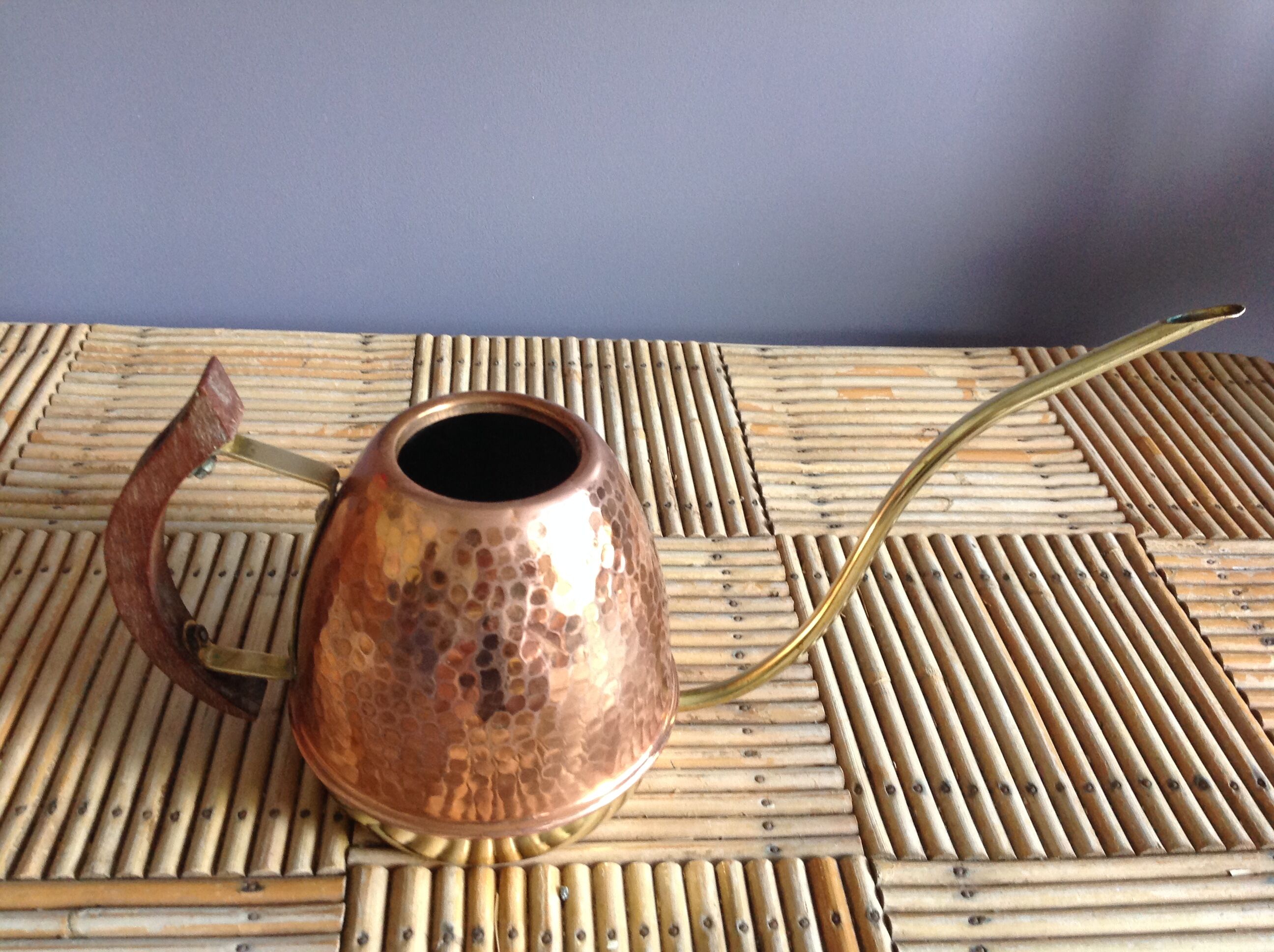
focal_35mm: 35
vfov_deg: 40.6
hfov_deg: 52.7
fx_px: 1286
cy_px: 476
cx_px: 637
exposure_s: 1/15
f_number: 2.4
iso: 160
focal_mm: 4.28
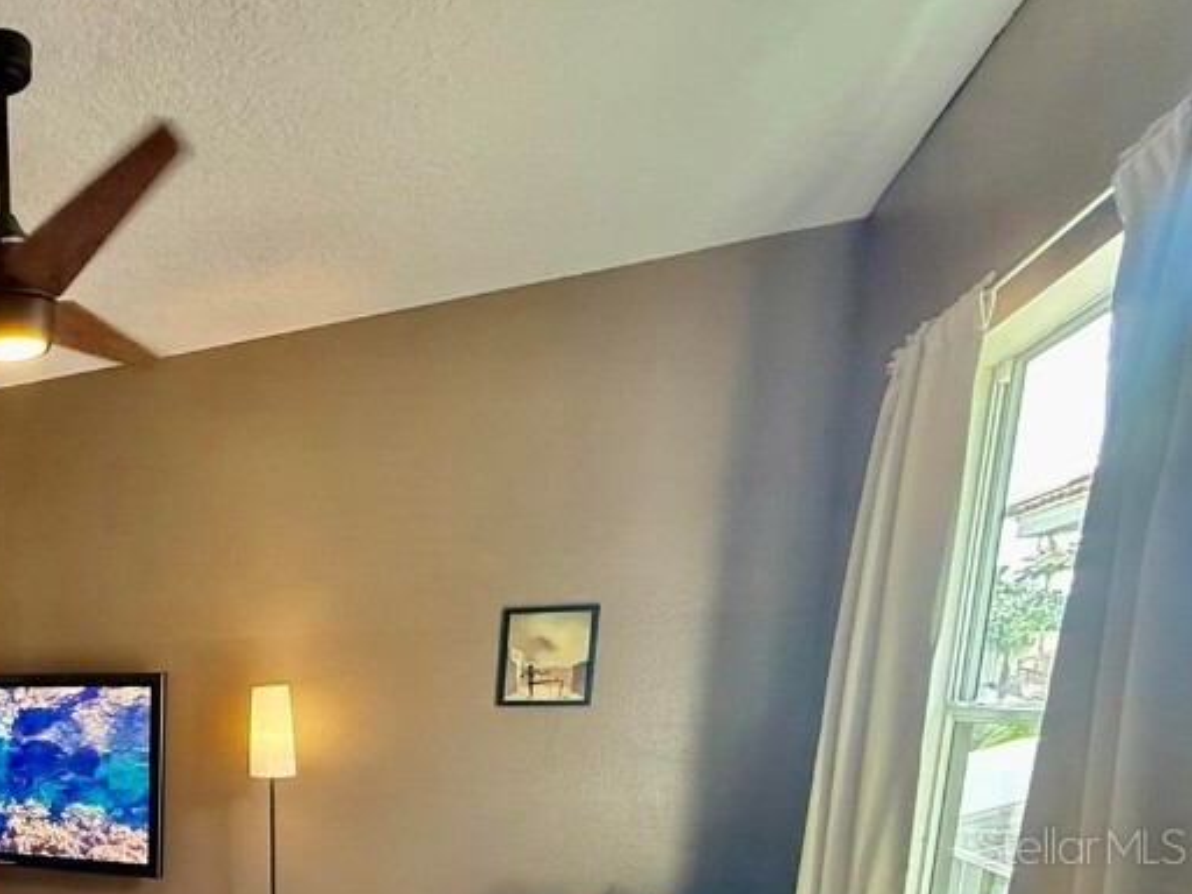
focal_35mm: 28
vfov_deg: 44.1
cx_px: 5
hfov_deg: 51.2
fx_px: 964
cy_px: 845
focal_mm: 2.22
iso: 640
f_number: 2.2
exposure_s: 1/120
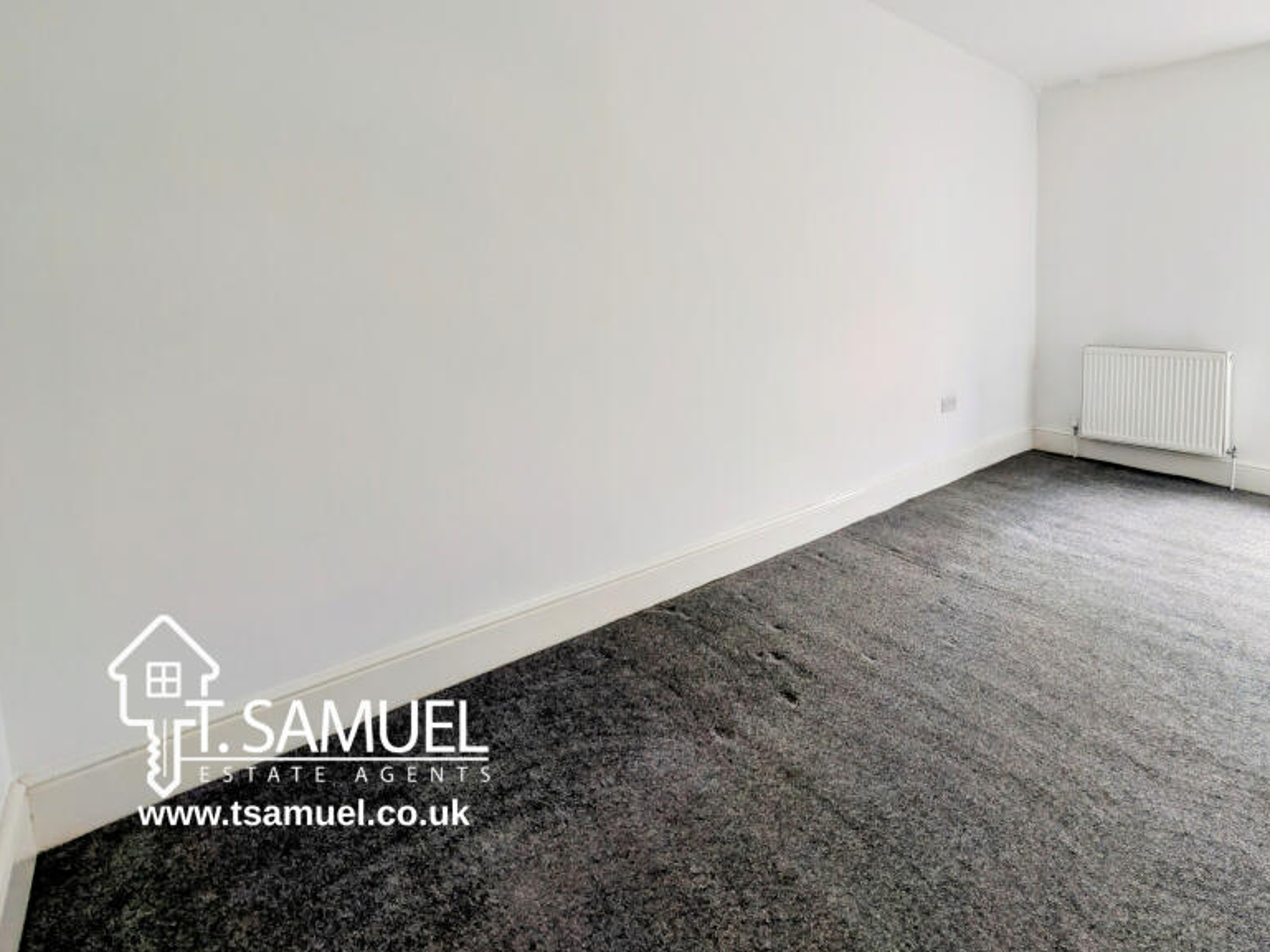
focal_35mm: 16
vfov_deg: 76.8
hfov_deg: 92.3
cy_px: 359
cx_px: 803
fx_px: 587
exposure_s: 1/267
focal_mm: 2.02
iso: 52
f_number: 1.7
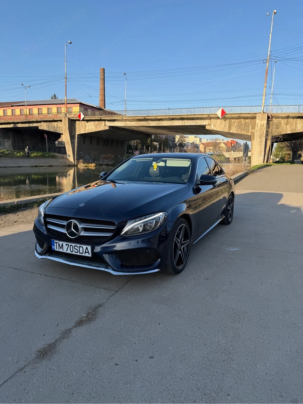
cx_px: 152
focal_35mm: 24
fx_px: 280
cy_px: 202
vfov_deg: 71.6
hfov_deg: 56.8
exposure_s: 1/1585
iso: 80
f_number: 1.78
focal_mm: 6.76
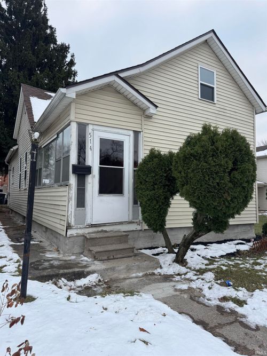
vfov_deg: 71.6
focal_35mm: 24
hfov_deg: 56.8
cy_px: 178
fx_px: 247
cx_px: 134
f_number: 1.78
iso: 80
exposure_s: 1/864
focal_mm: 6.76
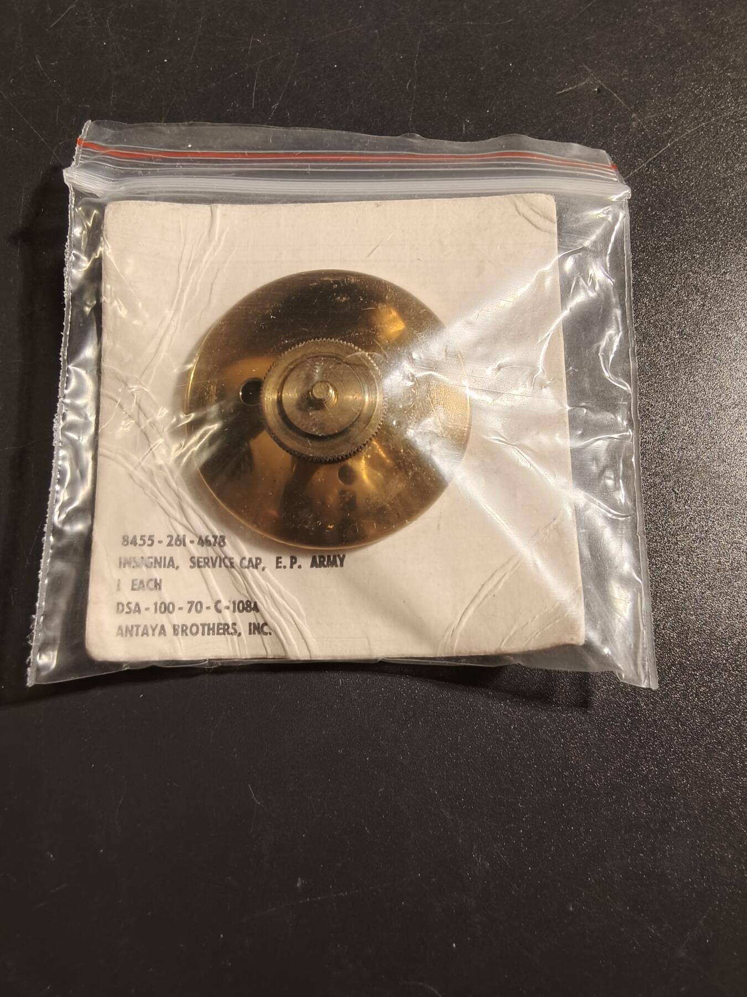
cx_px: 374
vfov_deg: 73.9
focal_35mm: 23
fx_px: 662
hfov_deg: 58.9
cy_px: 498
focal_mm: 2.32
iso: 160
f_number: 2
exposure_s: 1/100
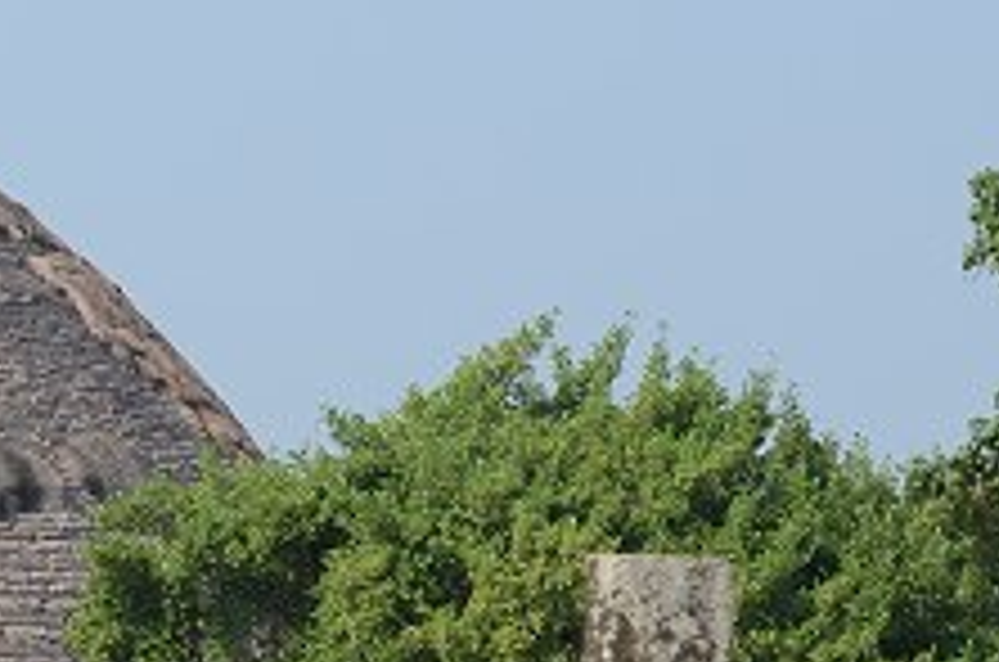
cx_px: -209
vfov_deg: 4.8
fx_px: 7836
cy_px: 516
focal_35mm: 283
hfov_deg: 7.2
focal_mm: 70
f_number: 7.1
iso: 200
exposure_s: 1/640
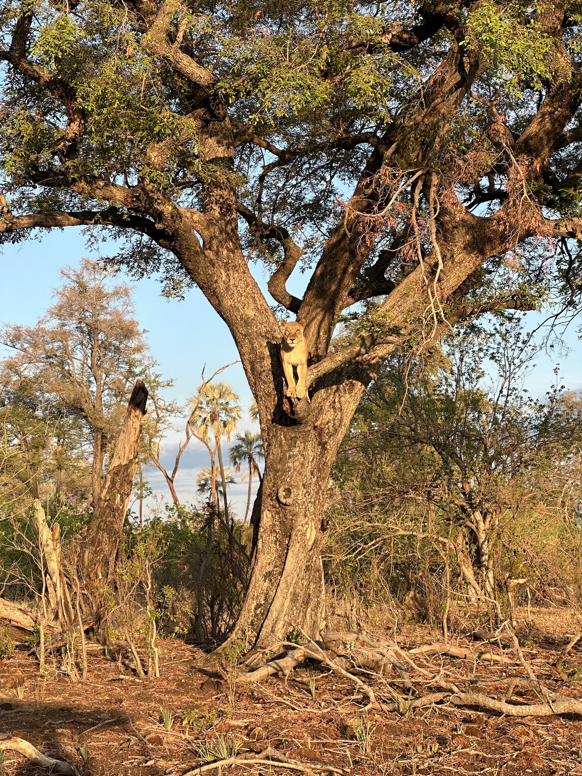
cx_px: 291
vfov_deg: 25.3
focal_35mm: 77
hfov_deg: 19.1
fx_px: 1726
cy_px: 388
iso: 32
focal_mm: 9
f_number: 2.8
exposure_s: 1/151
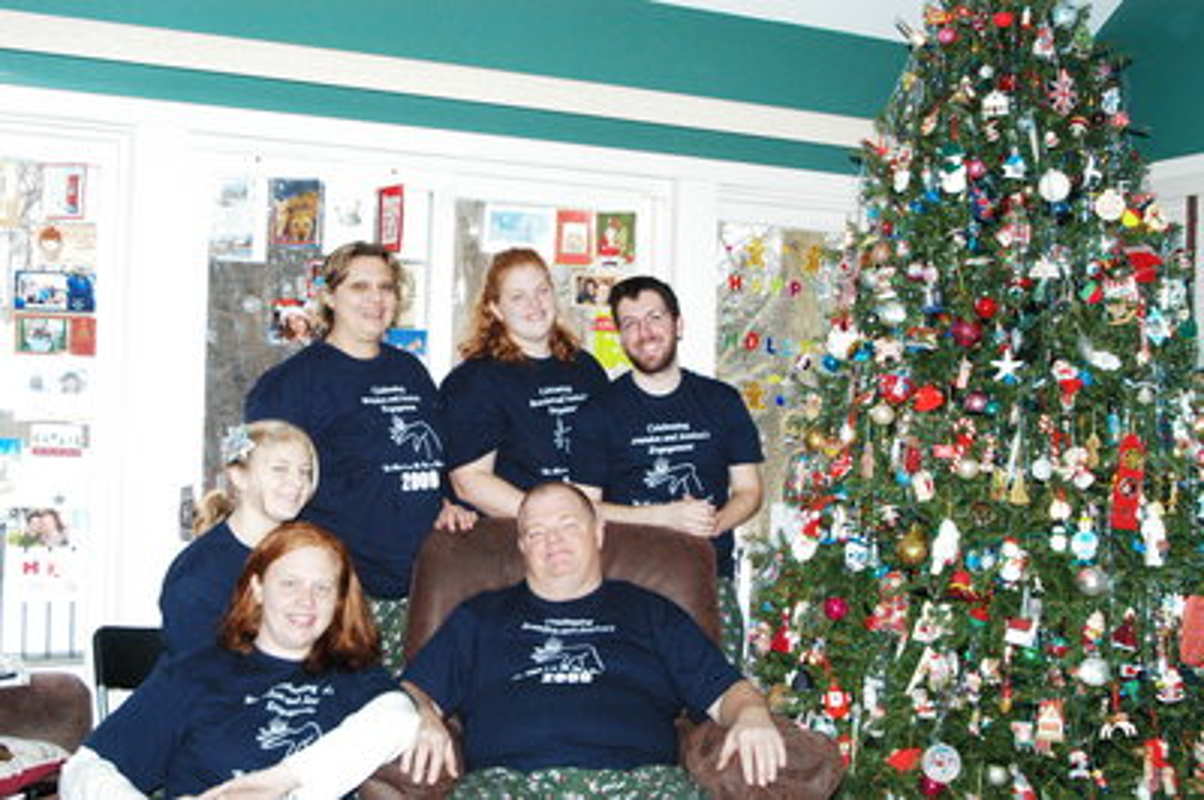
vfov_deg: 29.8
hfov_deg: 43.6
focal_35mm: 45
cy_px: 400
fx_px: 1504
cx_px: 602
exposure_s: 1/180
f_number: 8
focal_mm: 30
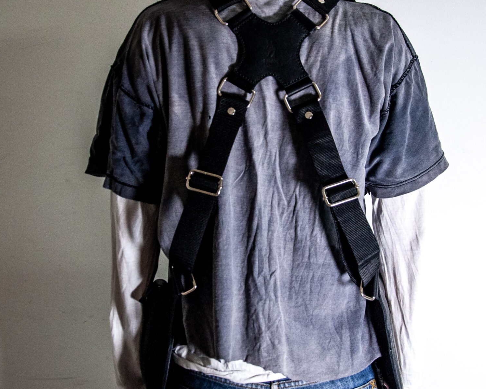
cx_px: 257
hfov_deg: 35.4
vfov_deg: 28.6
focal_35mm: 53
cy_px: 169
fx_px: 762
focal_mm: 22
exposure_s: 1/100
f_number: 5
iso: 1000
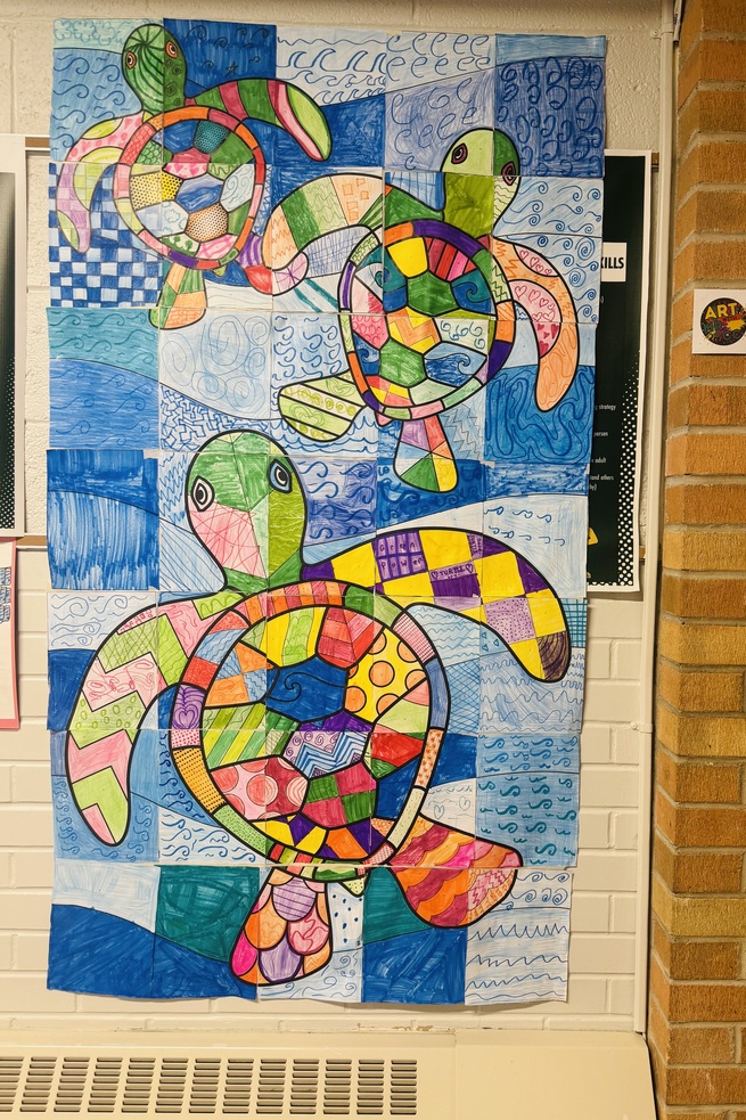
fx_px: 808
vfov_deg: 69.4
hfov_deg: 49.4
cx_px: 431
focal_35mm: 26
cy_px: 555
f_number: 1.78
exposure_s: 1/60
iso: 200
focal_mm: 6.76
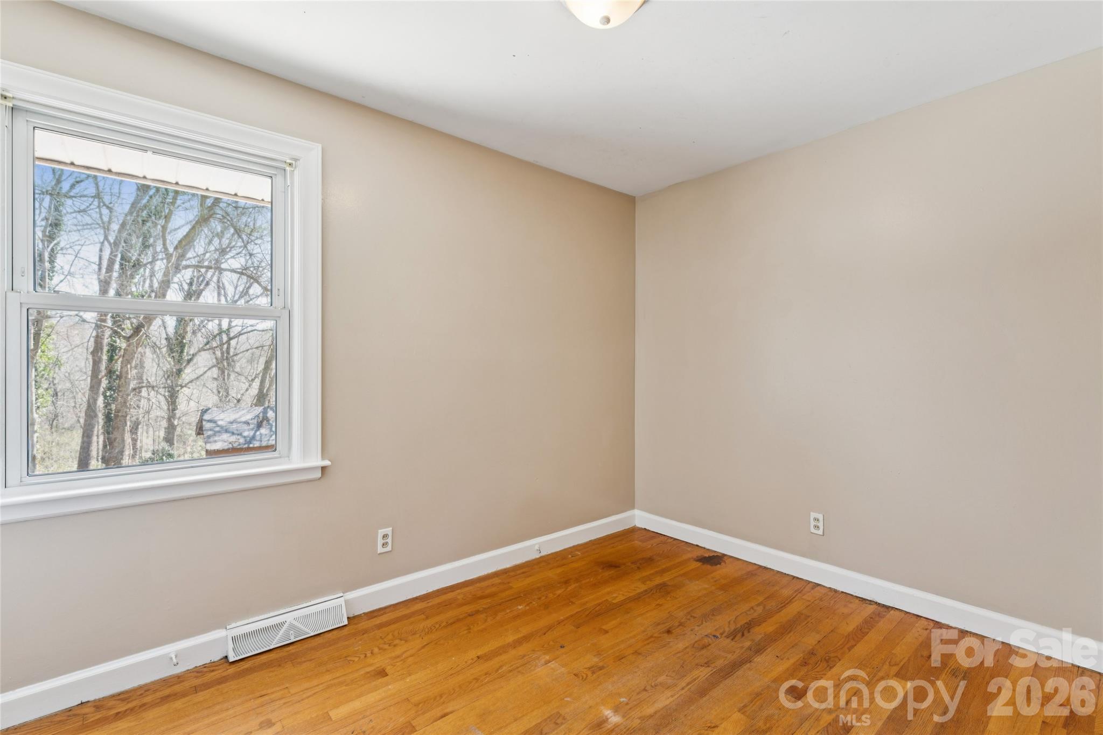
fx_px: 496
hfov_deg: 96.0
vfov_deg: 73.1
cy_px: 368
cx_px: 552
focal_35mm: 16
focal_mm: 16.2
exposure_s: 1
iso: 100
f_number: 11
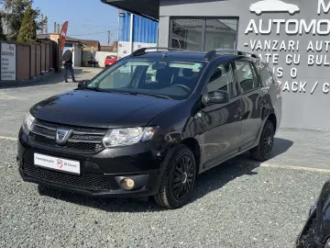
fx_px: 458
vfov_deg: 30.3
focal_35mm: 48
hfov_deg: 39.7
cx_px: 165
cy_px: 124
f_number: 1.78
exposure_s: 1/3096
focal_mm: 6.76
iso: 64
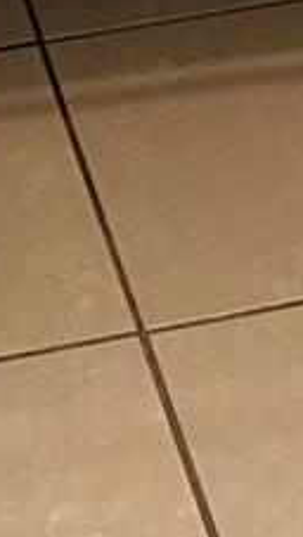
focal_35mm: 184
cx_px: 499
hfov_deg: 6.5
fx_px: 2623
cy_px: -842
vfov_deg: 9.9
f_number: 1.78
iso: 640
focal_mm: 6.76
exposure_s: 1/60
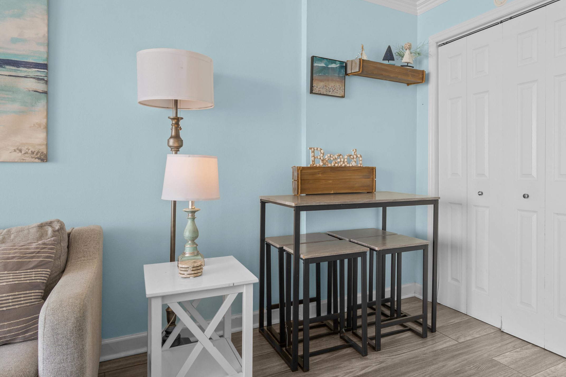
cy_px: 180
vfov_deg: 55.1
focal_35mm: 23
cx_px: 355
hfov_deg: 74.7
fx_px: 362
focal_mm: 16
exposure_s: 1/15
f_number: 8
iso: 320
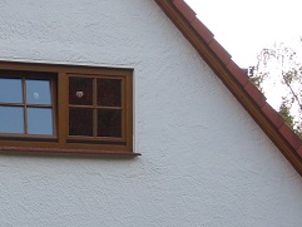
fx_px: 1414
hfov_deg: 11.9
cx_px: -70
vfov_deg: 9.2
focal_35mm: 162
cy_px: 179
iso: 50
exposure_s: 1/384
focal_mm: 8.9
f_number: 3.4
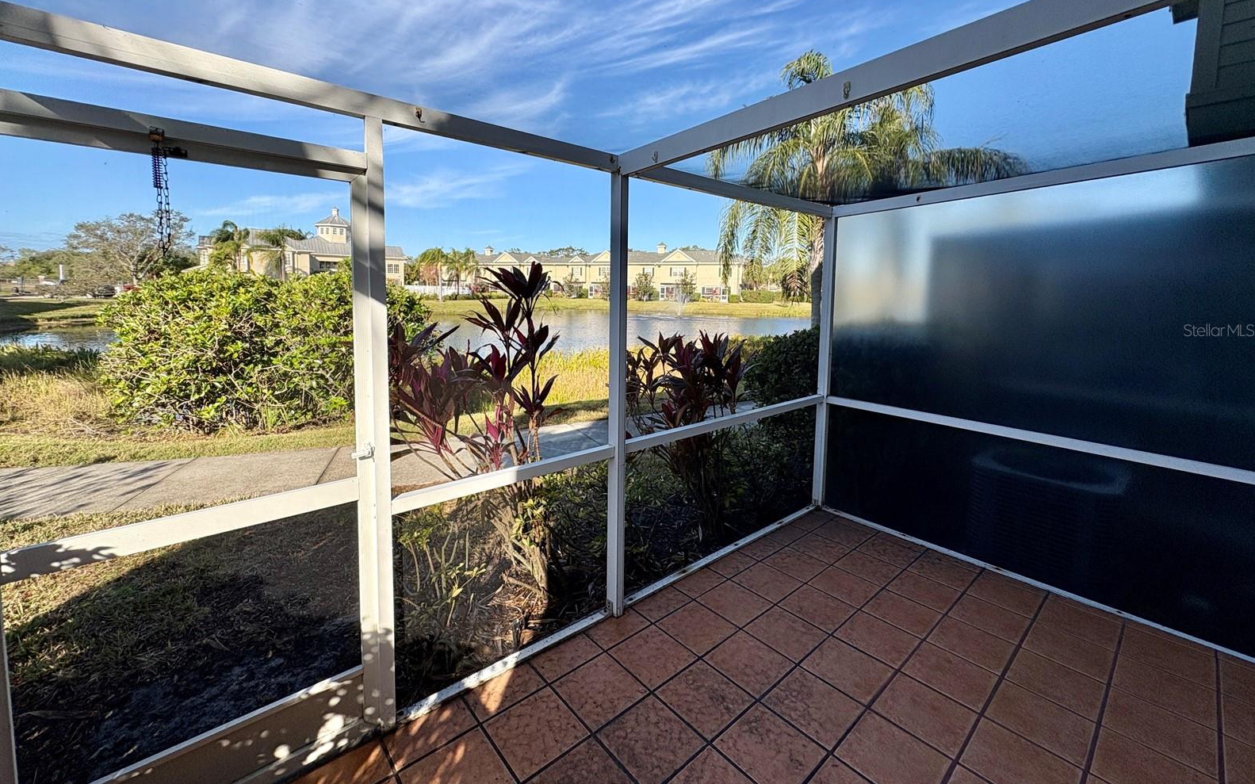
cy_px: 330
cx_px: 624
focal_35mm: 15
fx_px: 513
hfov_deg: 101.5
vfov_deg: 74.3
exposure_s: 1/1006
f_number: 2.2
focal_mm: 2.22
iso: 40
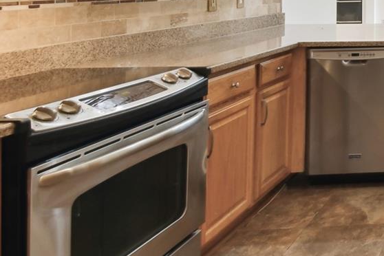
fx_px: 459
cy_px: -21
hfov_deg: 31.6
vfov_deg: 28.5
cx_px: 528
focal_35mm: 43
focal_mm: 10
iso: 100
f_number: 7.1
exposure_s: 1/10
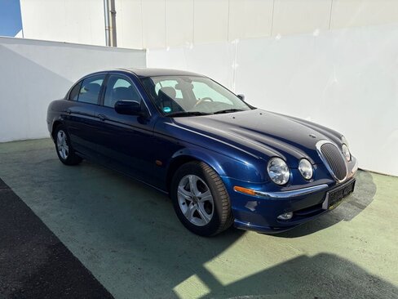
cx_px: 199
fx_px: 299
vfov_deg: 53.1
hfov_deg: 67.3
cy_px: 150
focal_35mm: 26
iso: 50
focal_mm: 5.96
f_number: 1.6
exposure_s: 1/6993
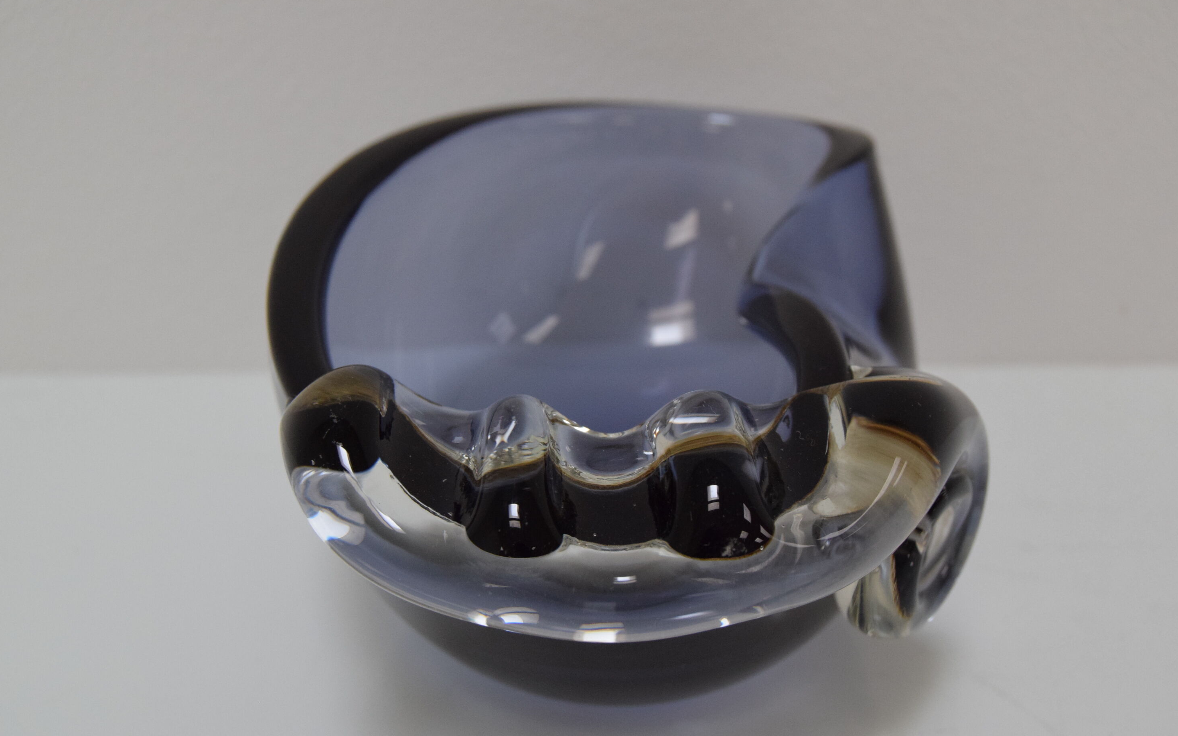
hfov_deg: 38.2
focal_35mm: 53
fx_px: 1701
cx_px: 591
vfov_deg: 24.4
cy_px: 373
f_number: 6.3
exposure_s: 1/160
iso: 1600
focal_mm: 34
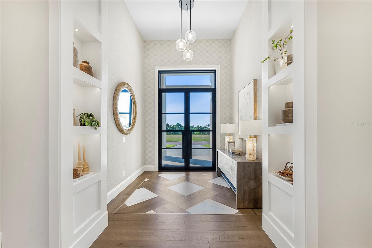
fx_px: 145
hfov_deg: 104.2
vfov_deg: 81.2
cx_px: 186
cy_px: 124
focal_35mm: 14
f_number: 13
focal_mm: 14
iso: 100
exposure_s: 1/8
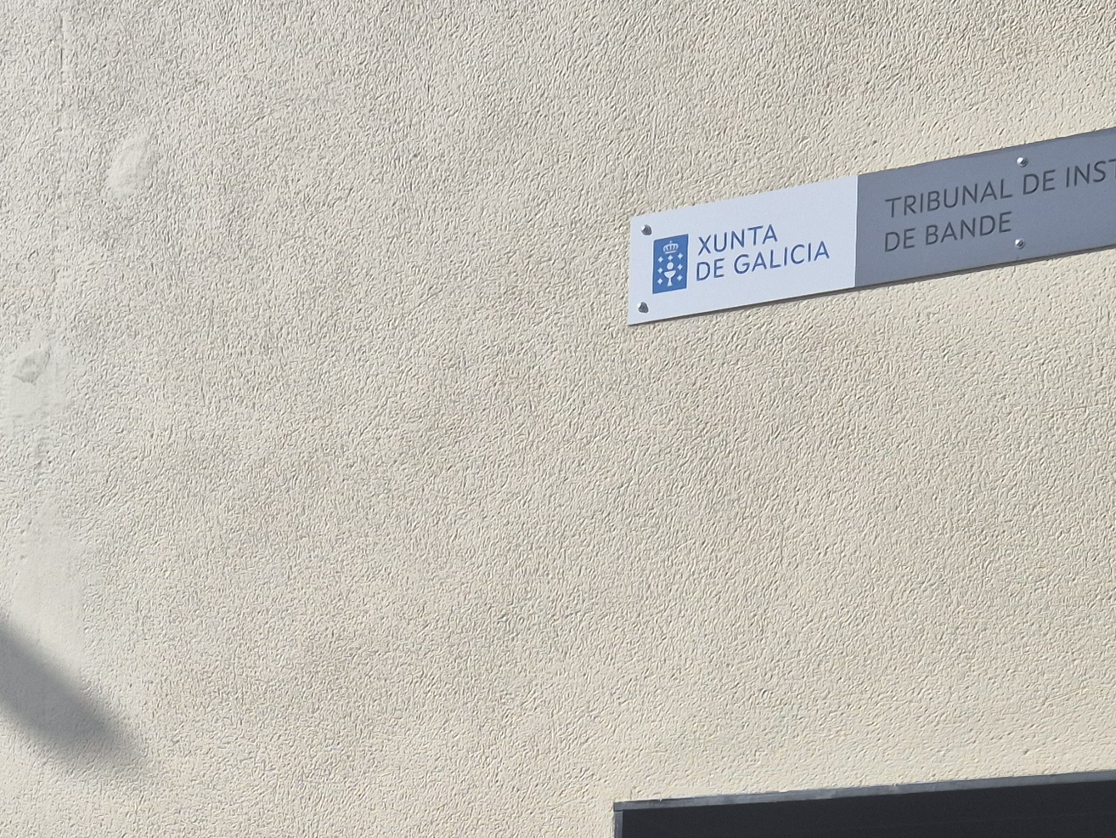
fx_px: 2257
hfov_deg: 27.8
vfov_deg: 18.6
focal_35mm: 70
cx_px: 538
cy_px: 1246
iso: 25
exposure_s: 1/2280
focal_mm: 5.4
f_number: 1.8
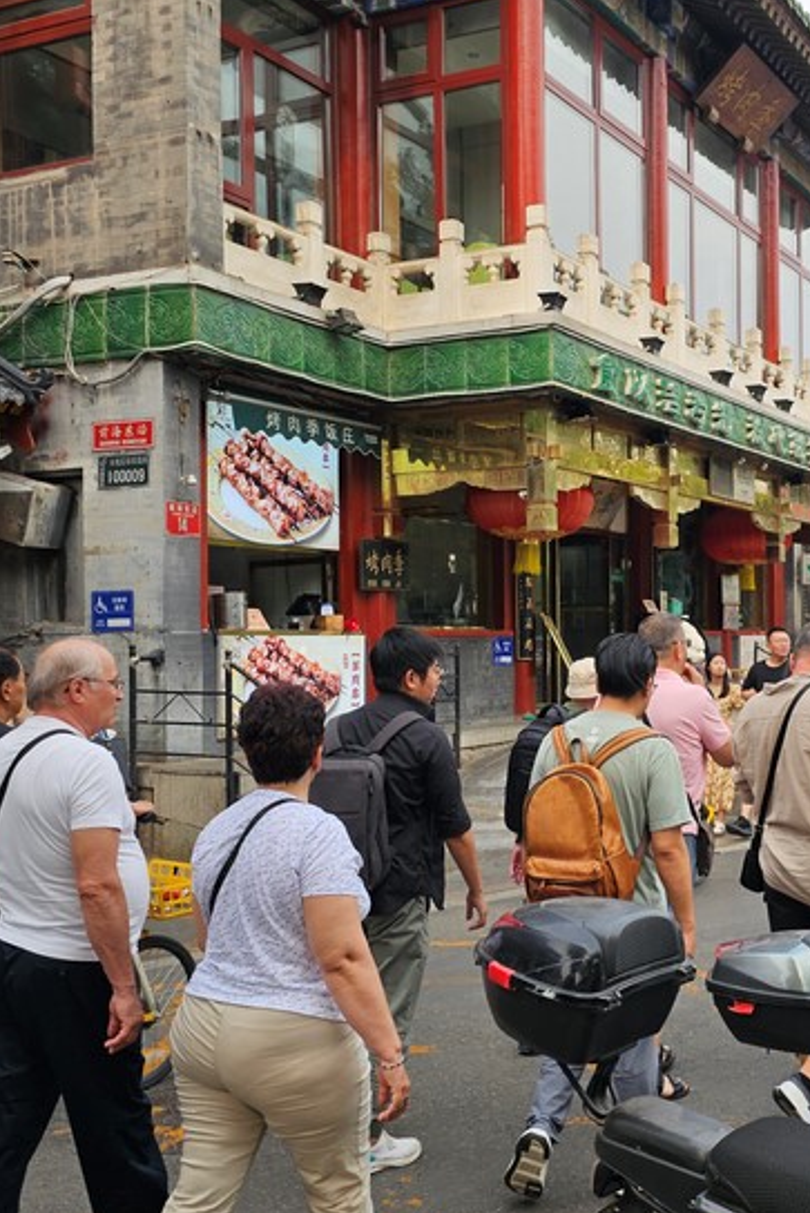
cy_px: 613
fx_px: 1383
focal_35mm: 41
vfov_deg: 47.4
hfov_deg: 31.9
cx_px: 630
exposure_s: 1/229
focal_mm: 6.3
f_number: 1.7
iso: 10
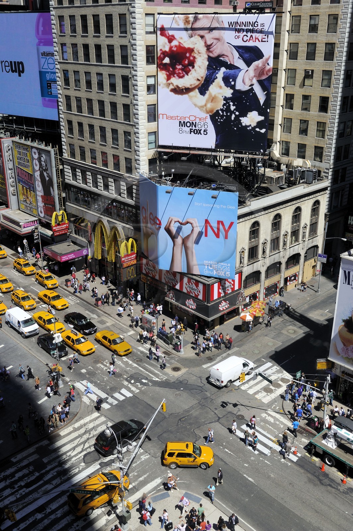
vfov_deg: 53.2
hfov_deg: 36.8
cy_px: 266
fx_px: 530
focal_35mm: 36
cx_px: 176
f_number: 5
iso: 200
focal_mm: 36
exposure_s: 1/250
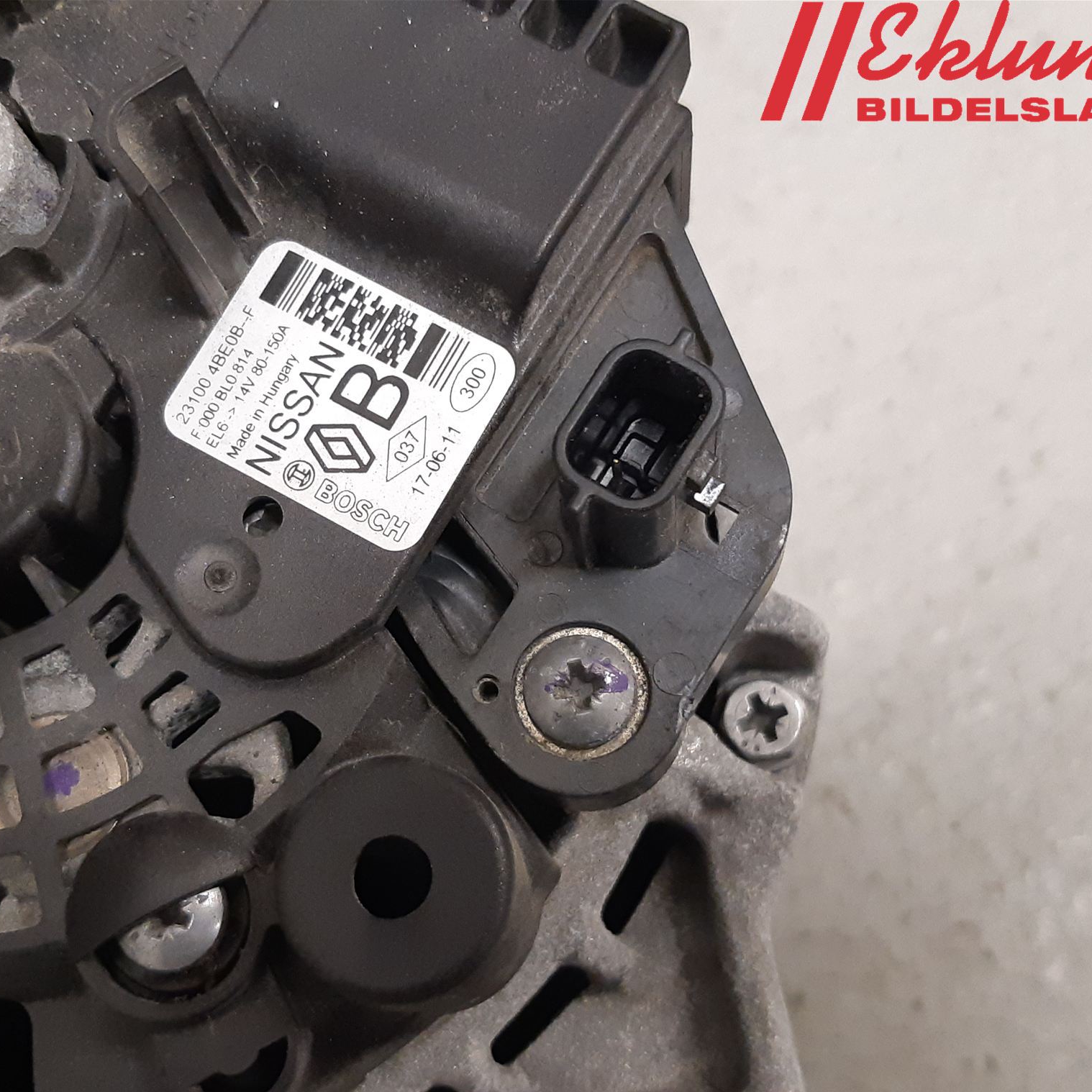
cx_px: 465
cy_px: 552
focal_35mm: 31
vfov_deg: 52.5
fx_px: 1106
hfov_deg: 52.3
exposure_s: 1/50
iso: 250
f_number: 1.7
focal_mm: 3.93
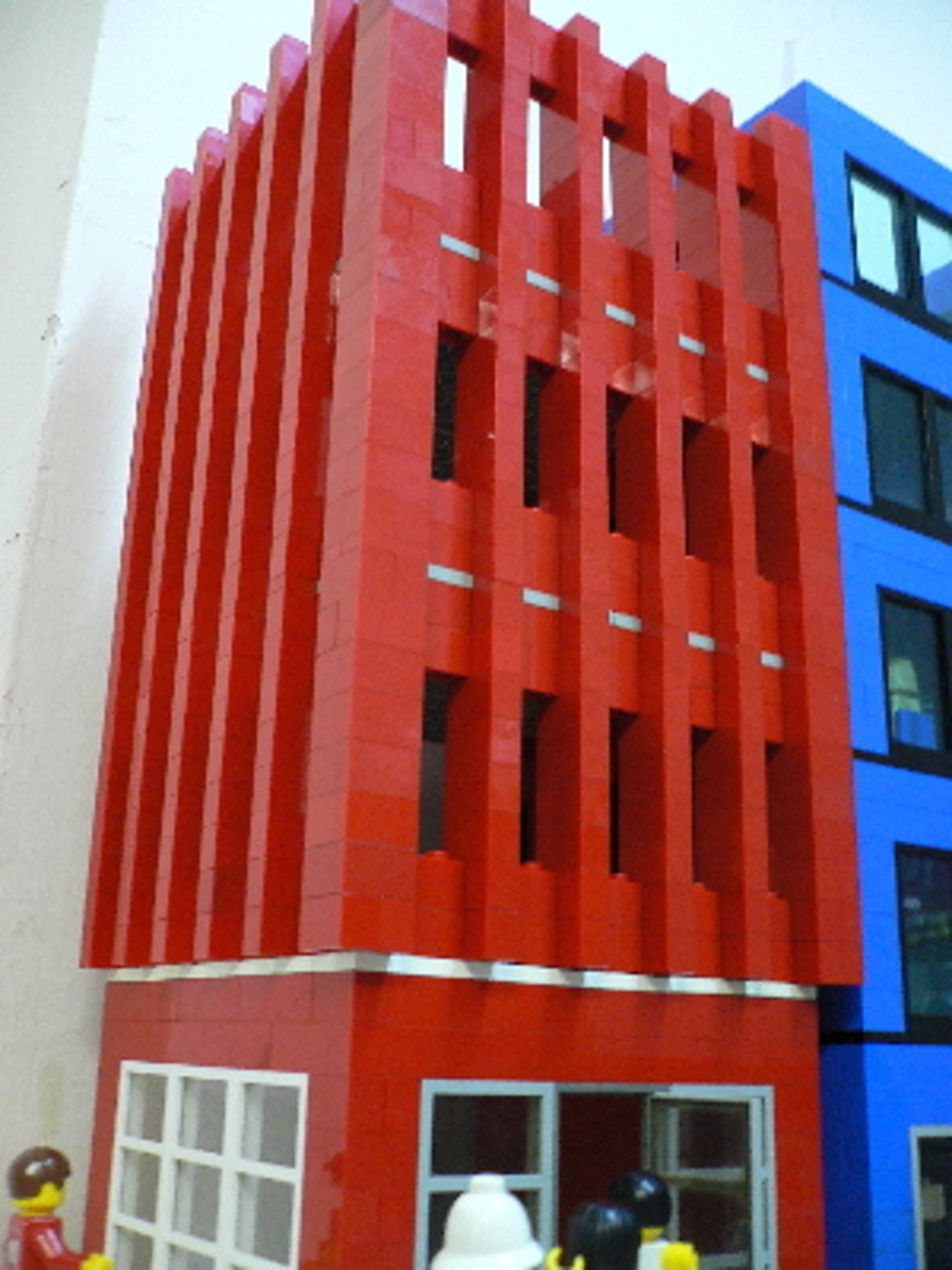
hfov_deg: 40.7
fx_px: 1283
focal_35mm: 35
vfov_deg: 52.6
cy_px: 635
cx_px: 476
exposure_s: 1/8
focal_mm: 5.8
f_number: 2.8
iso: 200
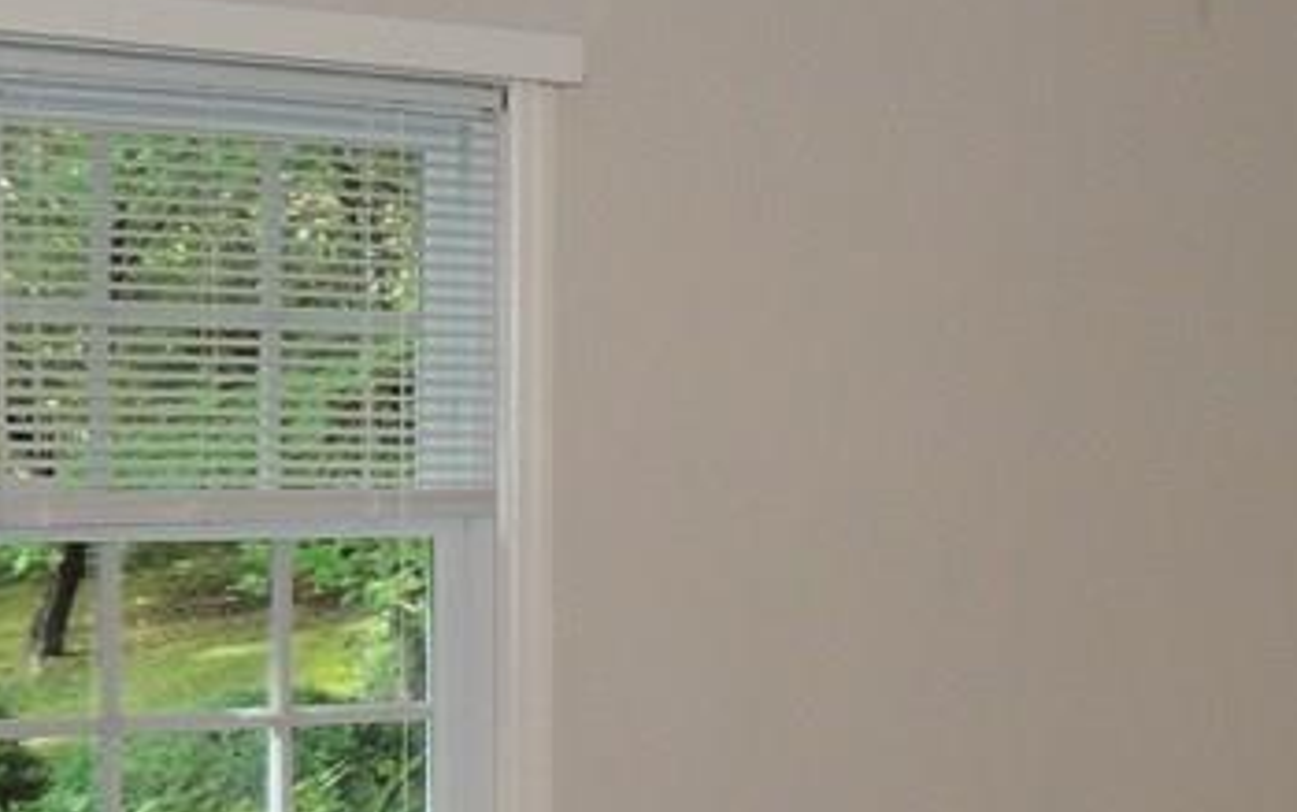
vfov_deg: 14.0
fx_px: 3288
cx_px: 1382
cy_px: 549
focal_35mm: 93
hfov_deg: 21.3
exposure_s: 1/30
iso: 200
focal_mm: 5.3
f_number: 3.1
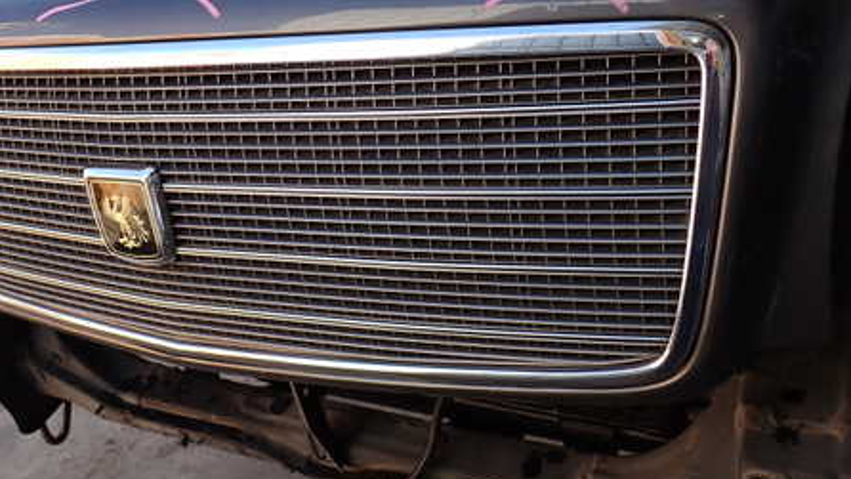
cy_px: 124
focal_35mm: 41
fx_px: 925
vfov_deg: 28.6
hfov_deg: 49.0
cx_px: 326
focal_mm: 5.05
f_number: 3.2
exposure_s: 1/200
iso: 100
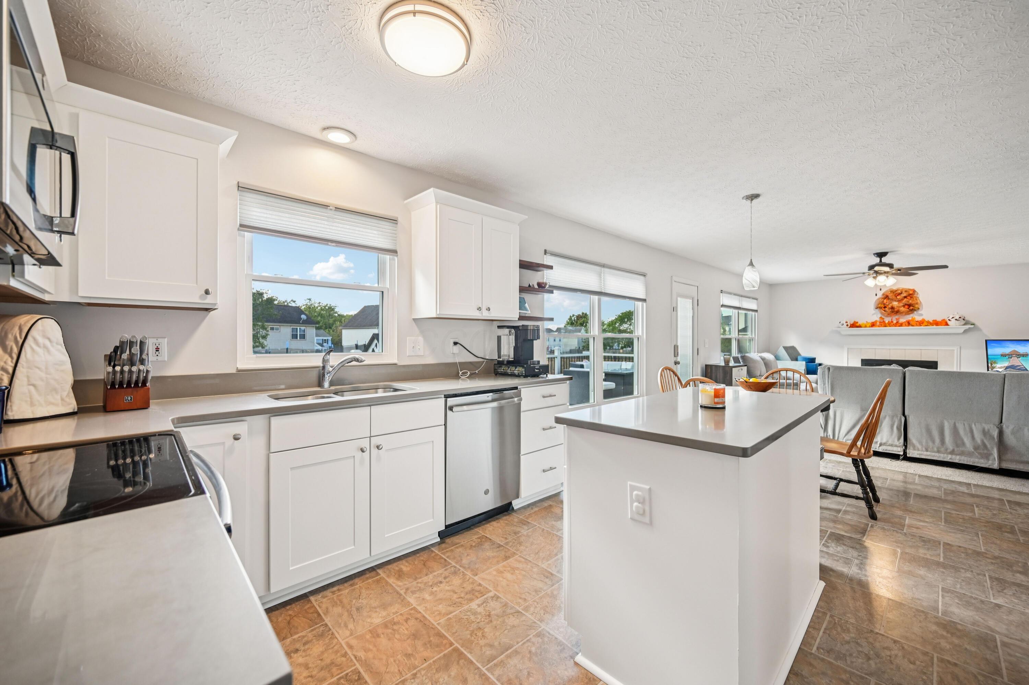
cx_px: 514
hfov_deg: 104.3
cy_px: 342
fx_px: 400
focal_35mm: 14
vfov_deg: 81.1
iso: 400
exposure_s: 1/45
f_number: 4
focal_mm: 14
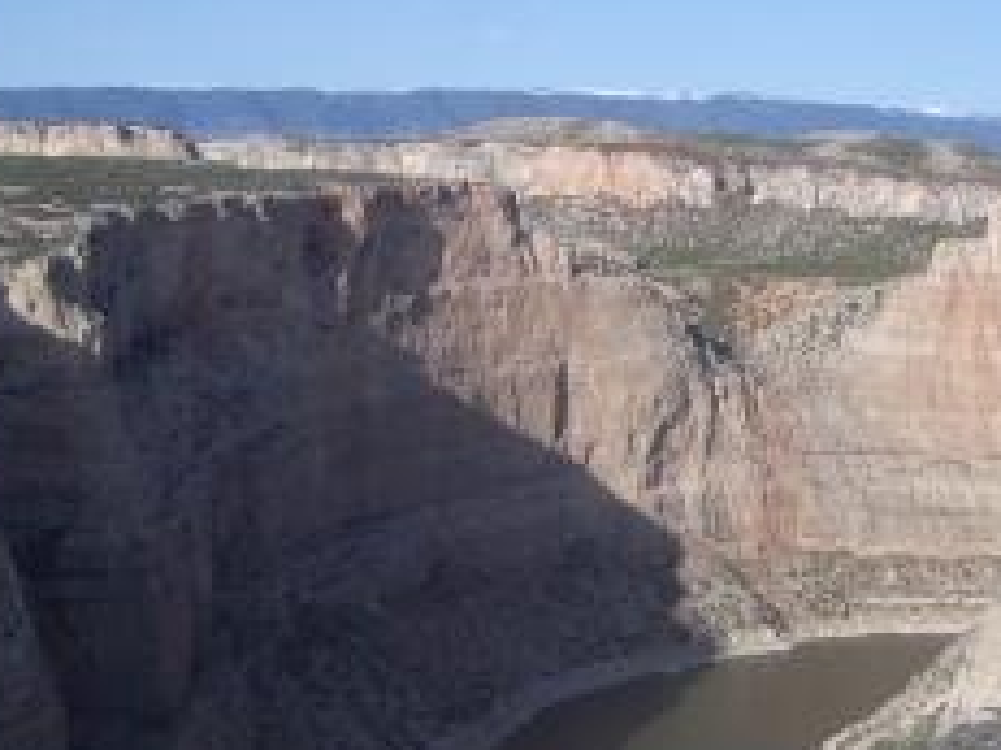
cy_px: 568
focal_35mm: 68
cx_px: 698
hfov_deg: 28.3
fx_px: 1965
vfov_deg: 21.4
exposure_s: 1/400
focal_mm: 5.8
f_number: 4.3
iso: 50
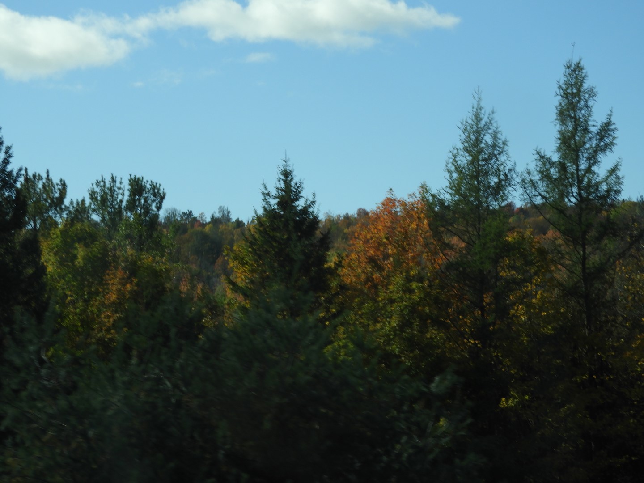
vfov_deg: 11.9
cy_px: 242
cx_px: 322
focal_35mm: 125
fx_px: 2326
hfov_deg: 15.8
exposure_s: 1/640
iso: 100
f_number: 5
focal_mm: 22.4
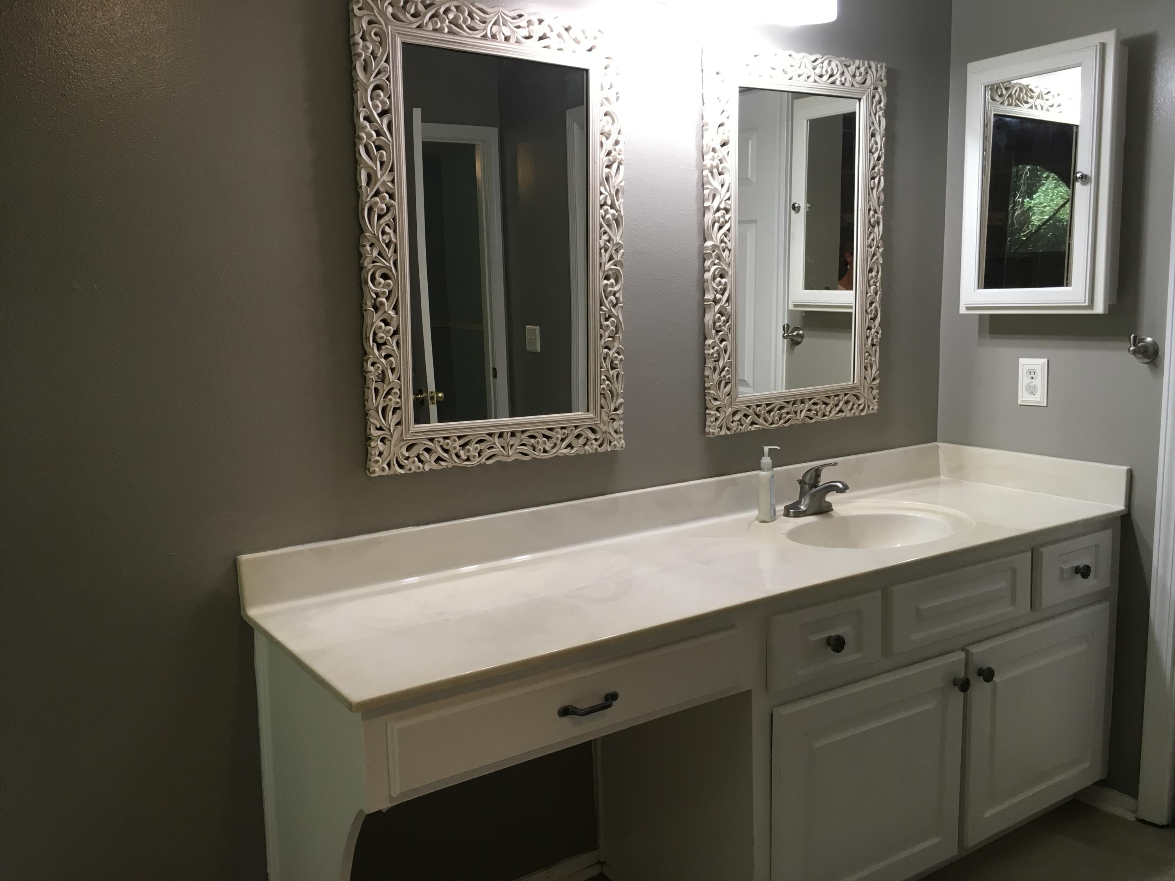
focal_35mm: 29
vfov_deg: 48.2
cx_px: 588
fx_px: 984
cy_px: 440
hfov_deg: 61.7
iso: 50
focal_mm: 4.15
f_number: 2.2
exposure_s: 1/30
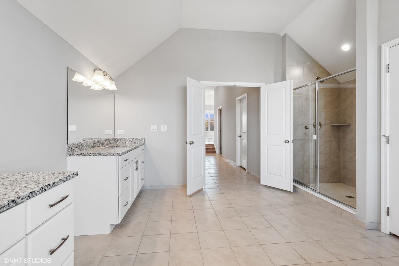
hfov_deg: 93.3
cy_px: 133
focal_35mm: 17
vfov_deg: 70.5
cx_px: 200
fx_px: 188
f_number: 8
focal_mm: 17
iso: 400
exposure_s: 1/30
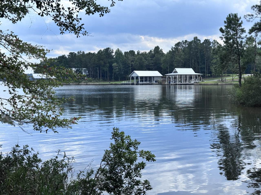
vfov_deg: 30.3
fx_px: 362
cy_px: 98
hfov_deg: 39.7
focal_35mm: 48
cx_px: 130
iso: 64
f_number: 1.78
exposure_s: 1/2959
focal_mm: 6.76
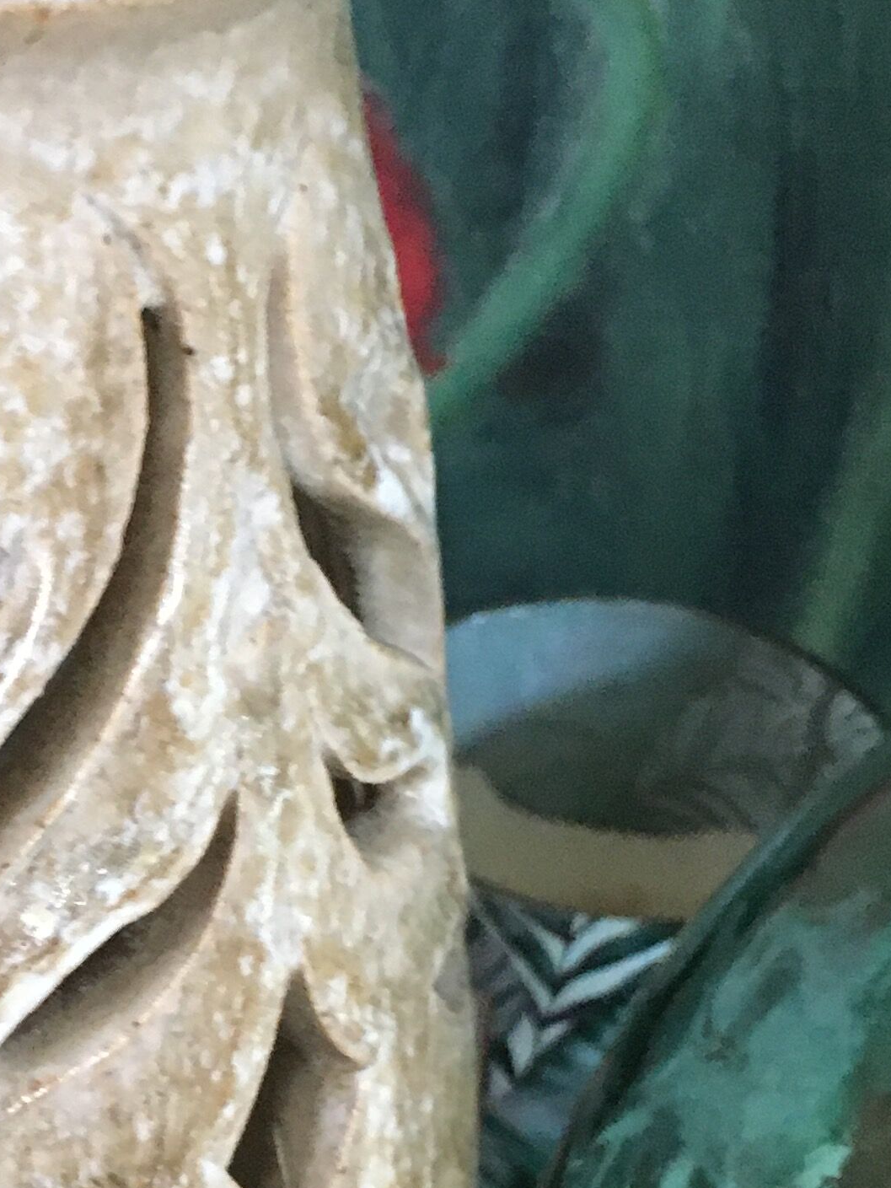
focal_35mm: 83
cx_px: -202
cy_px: 929
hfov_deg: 16.9
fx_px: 2848
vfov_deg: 23.3
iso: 200
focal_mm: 4.15
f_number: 2.2
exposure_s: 1/17
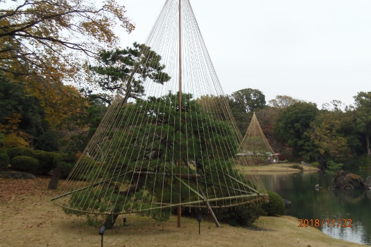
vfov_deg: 35.9
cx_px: 187
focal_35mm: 37
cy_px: 112
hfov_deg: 51.9
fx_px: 381
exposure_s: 1/125
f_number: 3.4
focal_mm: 6.5
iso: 64
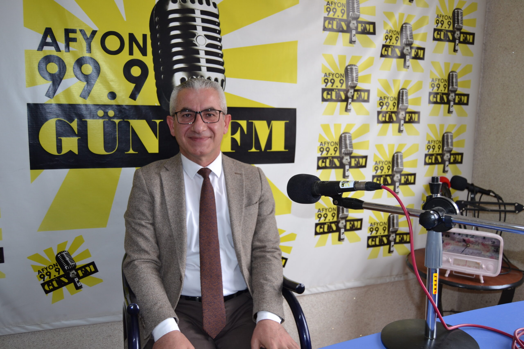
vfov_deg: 43.6
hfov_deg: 61.9
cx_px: 262
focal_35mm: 30
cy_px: 174
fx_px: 437
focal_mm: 20
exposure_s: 1/125
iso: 220
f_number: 4
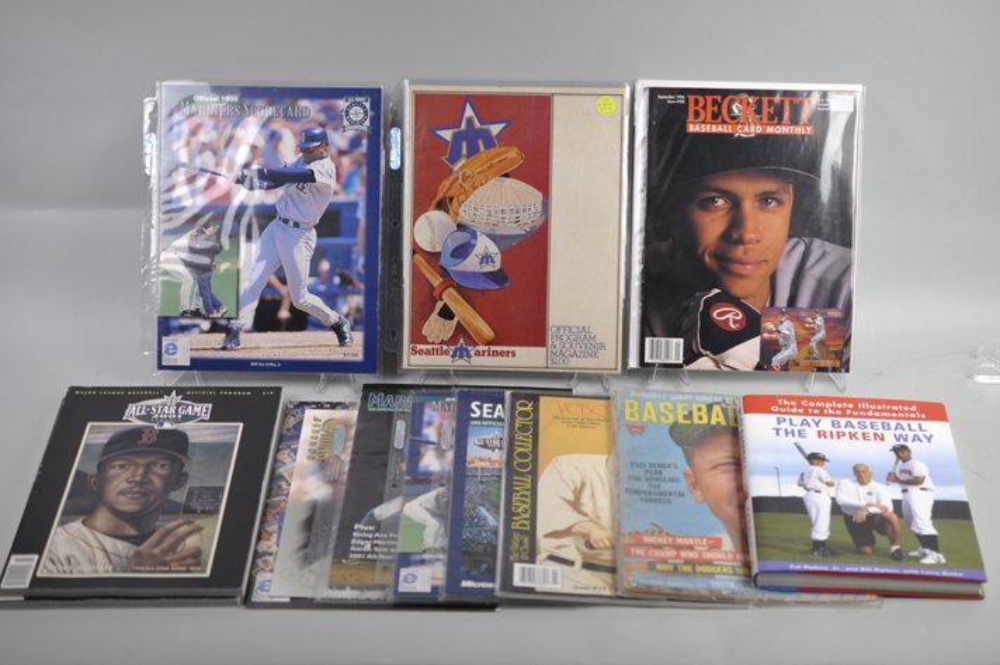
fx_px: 1665
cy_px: 332
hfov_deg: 33.4
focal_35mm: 60
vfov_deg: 22.6
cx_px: 500
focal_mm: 40
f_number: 3.5
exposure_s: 1/50
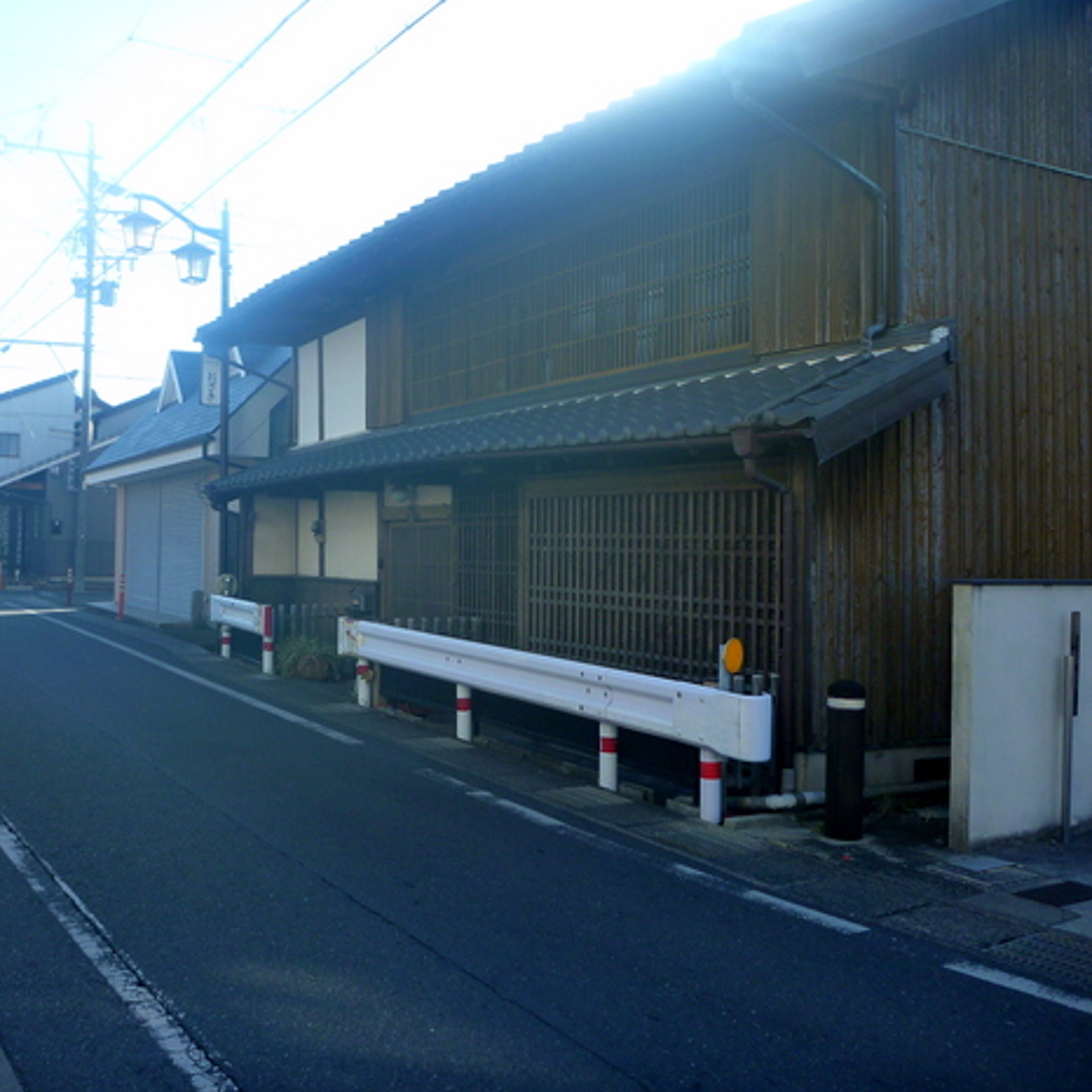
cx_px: 445
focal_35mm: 34
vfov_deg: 48.4
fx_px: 1213
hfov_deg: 48.2
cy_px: 534
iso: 125
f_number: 3.3
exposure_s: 1/250
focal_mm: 4.9
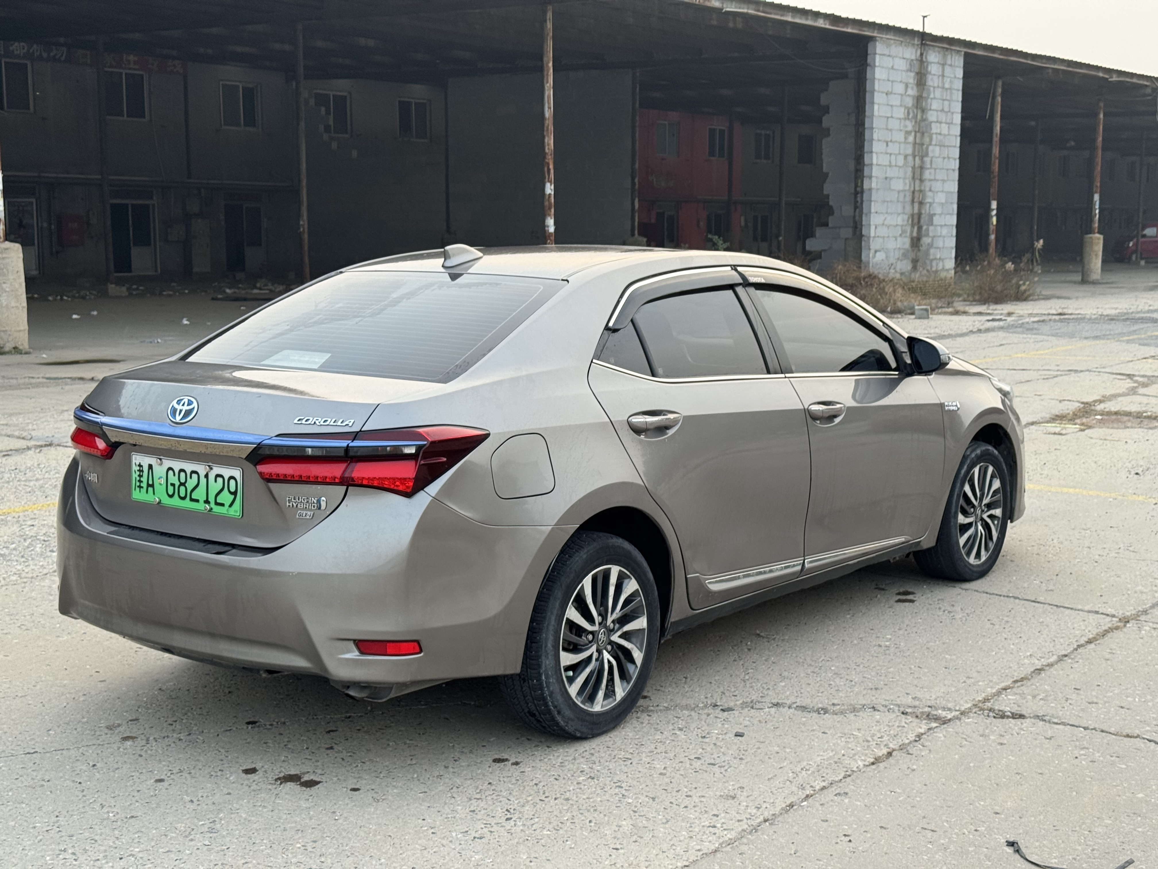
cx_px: 579
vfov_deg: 30.3
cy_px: 434
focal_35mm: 48
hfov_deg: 39.7
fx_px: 1606
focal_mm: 6.76
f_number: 1.78
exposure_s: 1/121
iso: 100
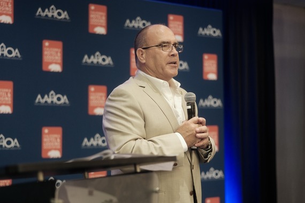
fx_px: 424
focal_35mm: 50
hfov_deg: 39.6
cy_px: 102
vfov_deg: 27.0
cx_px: 152
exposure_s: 1/200
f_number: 1.4
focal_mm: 33
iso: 800
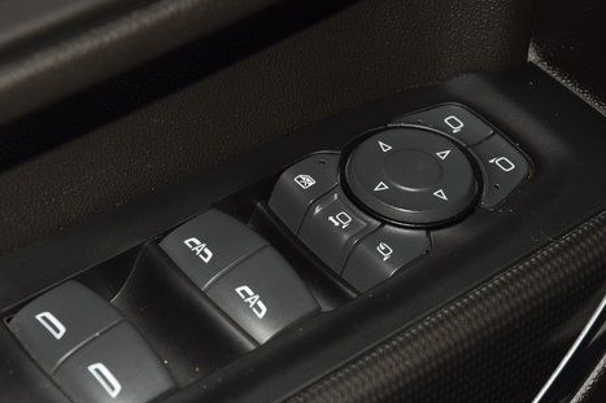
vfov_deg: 9.5
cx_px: 250
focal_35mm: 144
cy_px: 253
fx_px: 2423
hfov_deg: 14.2
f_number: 8
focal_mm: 70
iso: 100
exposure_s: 1/125
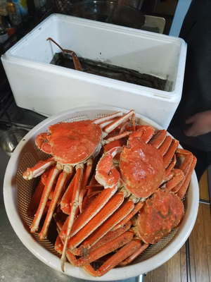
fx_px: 211
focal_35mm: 26
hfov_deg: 53.1
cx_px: 106
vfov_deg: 67.3
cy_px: 141
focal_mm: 4.8
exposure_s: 1/50
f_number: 1.79
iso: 408
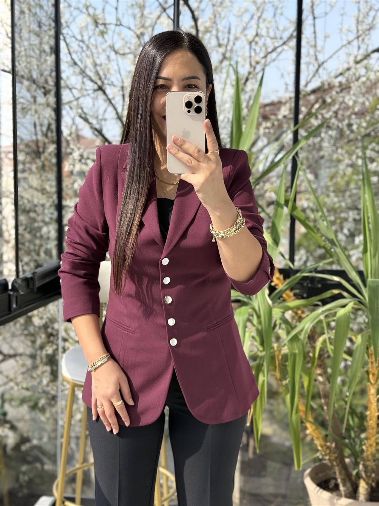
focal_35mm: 48
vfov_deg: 39.7
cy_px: 253
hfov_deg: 30.3
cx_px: 190
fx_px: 701
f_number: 1.78
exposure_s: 1/601
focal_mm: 6.76
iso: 64
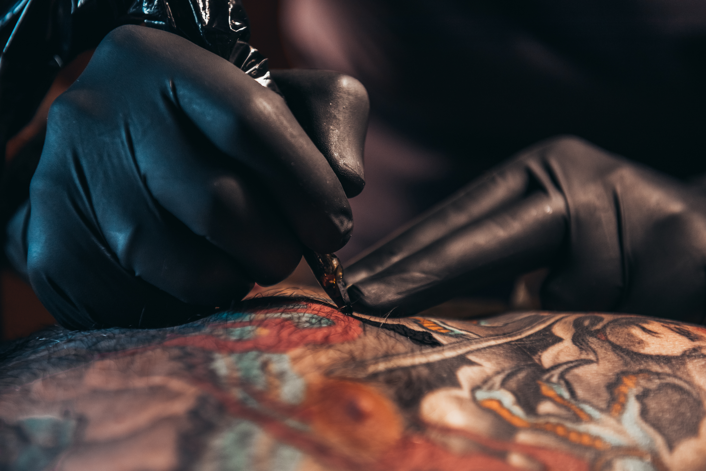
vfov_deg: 20.6
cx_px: 353
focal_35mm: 66
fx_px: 1295
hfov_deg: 30.5
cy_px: 236
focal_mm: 66
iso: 500
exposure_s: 1/200
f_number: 4
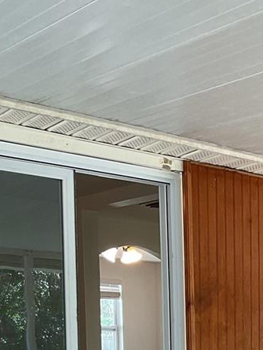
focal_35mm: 78
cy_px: 425
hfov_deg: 17.8
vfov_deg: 22.9
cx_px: 331
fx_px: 789
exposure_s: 1/60
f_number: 1.8
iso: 50
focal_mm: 3
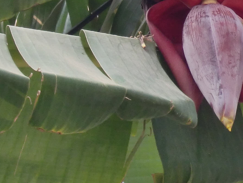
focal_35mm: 381
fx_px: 2675
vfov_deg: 3.9
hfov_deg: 5.2
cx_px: 307
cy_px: -98
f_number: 5.2
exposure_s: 1/160
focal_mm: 16.5
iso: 100
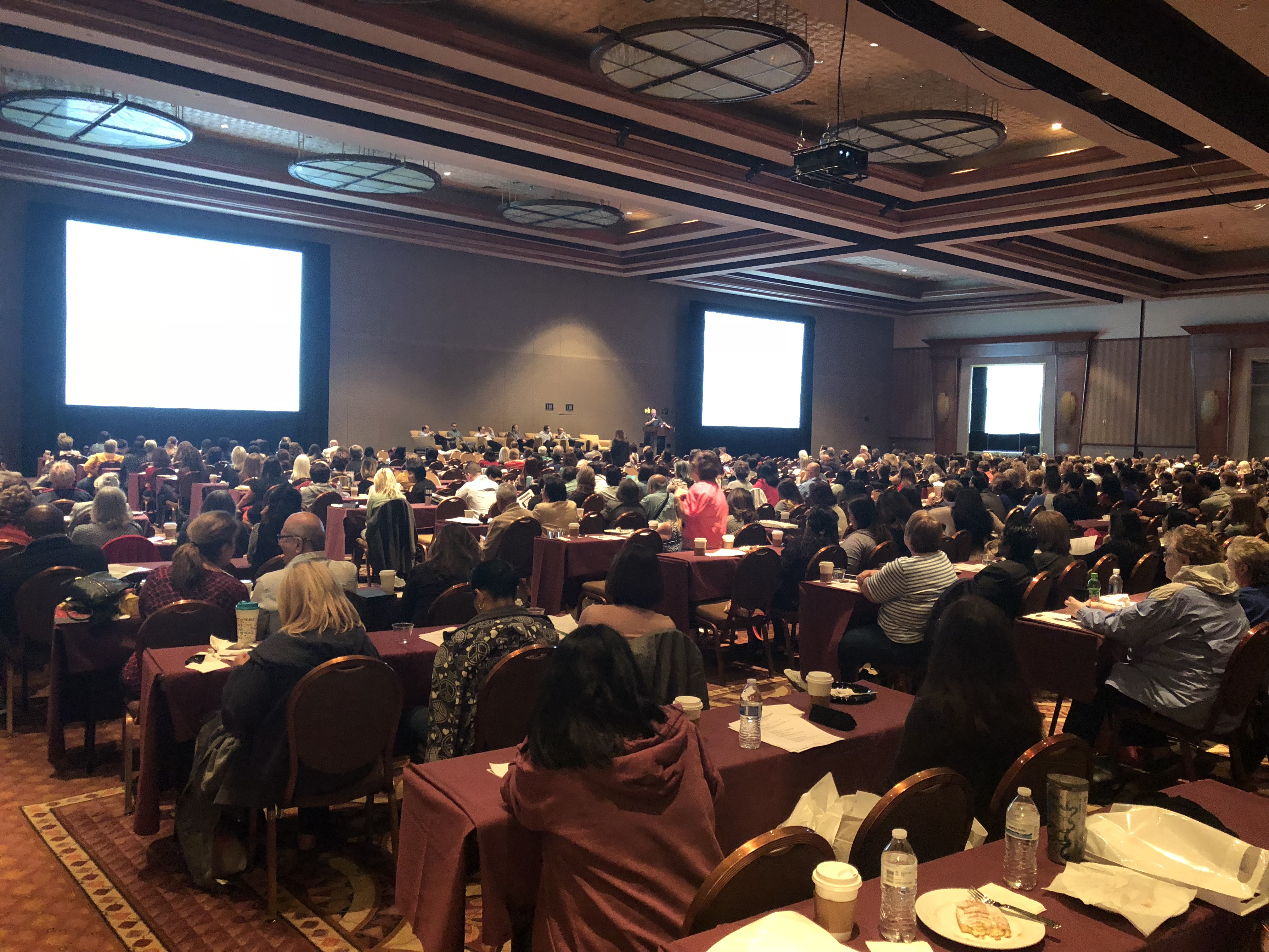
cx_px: 634
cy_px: 476
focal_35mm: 29
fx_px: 1063
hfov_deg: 61.7
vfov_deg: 48.2
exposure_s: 1/4
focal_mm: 3.99
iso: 100
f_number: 1.8
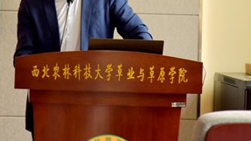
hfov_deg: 8.2
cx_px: 76
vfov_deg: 4.6
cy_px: -30
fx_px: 1749
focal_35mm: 263
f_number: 4
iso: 900
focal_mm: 120
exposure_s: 1/125
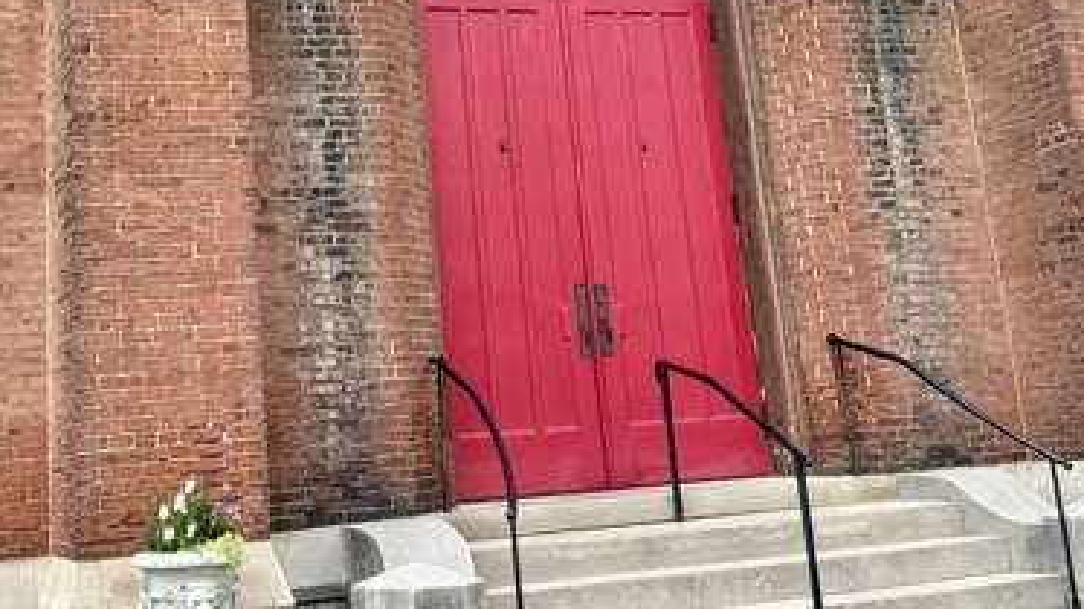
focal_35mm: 56
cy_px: 6
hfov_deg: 37.1
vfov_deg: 20.7
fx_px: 1609
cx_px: 443
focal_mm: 6.76
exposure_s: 1/912
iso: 80
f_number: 1.78
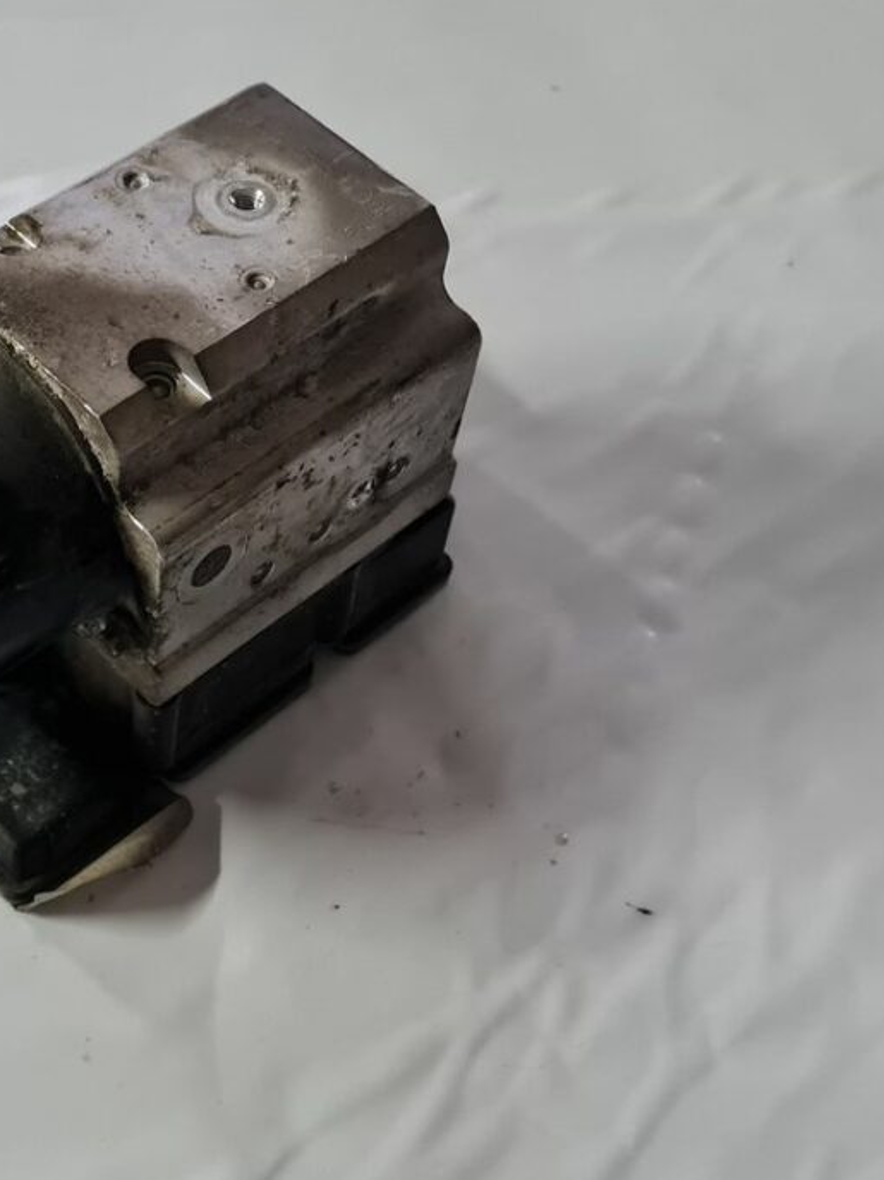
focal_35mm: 53
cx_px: 106
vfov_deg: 36.2
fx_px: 1805
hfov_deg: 26.7
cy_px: 553
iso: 800
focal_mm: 5.4
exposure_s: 1/50
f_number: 1.8
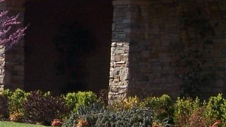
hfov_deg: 8.1
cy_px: 36
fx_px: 1576
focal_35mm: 263
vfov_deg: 4.6
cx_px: -48
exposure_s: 1/500
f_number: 4.8
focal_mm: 10
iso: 80
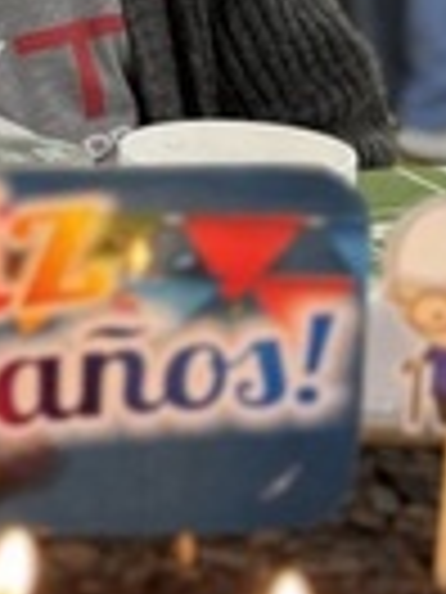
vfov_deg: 18.2
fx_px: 1804
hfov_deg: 13.3
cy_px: -4
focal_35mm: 105
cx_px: -225
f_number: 1.6
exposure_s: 1/50
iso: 200
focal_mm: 5.96
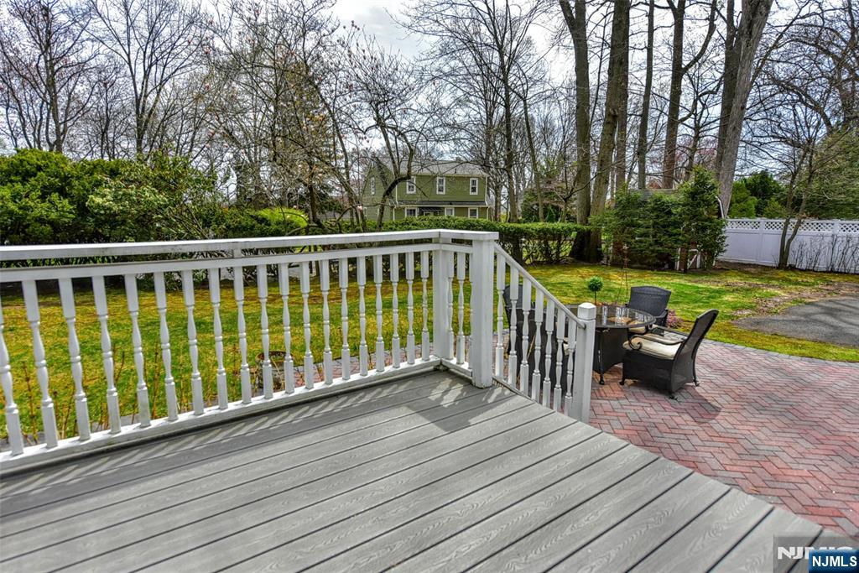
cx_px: 430
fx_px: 477
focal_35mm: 20
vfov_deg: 61.9
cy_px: 286
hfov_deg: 84.0
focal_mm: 20
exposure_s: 1/4000
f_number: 4.5
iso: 500
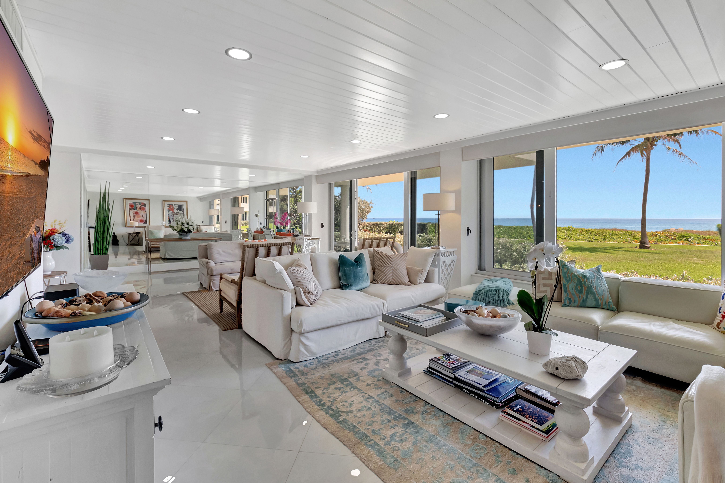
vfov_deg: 77.3
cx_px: 362
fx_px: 302
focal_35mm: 15
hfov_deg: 100.4
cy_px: 242
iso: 640
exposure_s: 1/100
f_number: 8
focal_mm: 10
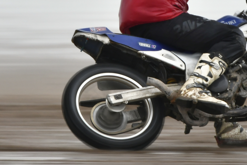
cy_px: 34
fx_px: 11078
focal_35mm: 1615
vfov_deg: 0.9
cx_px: 178
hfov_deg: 1.3
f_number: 5.6
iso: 560
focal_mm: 550
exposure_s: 1/100
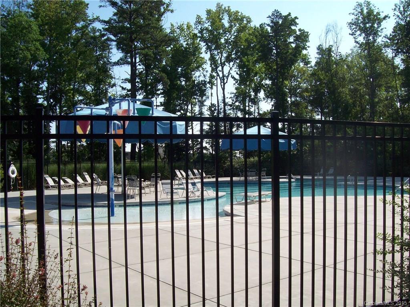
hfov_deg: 51.4
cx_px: 205
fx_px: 426
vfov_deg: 39.7
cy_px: 154
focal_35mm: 36
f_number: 4.8
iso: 80
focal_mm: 6
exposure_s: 1/555
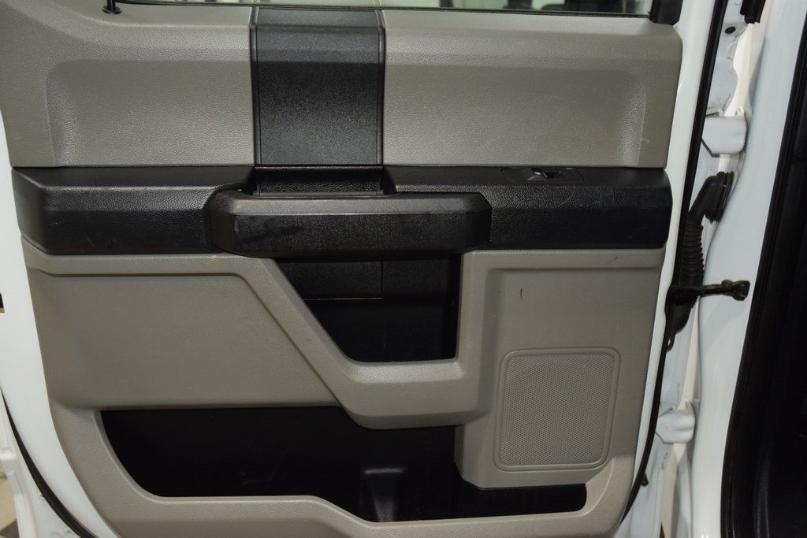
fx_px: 807
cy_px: 269
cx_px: 404
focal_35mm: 36
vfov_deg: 36.9
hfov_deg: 53.1
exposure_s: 1/60
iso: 800
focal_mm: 24
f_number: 3.8
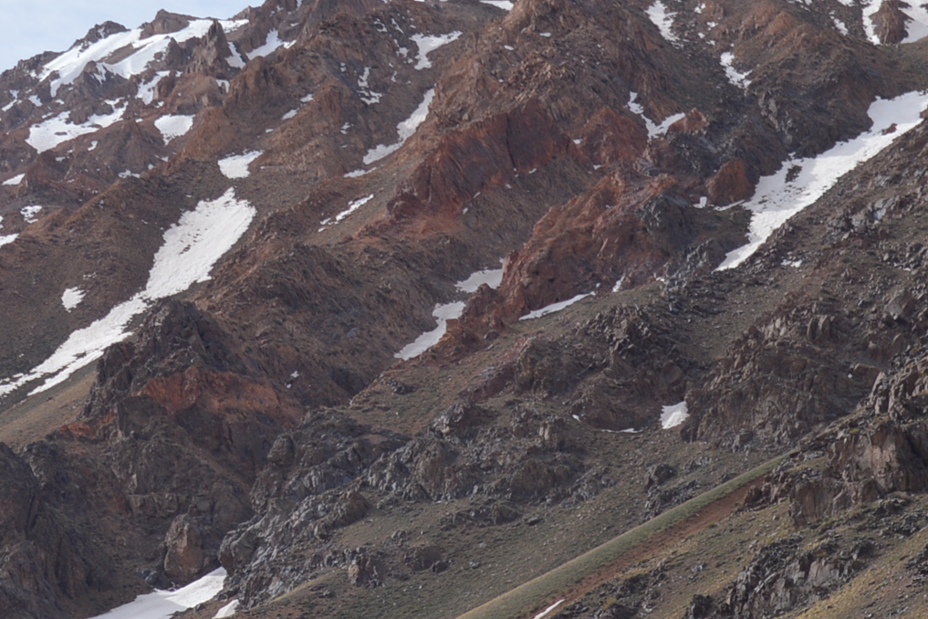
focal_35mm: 195
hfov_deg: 10.5
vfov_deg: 7.0
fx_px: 5026
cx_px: 369
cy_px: 317
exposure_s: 1/250
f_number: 8
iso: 100
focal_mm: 44
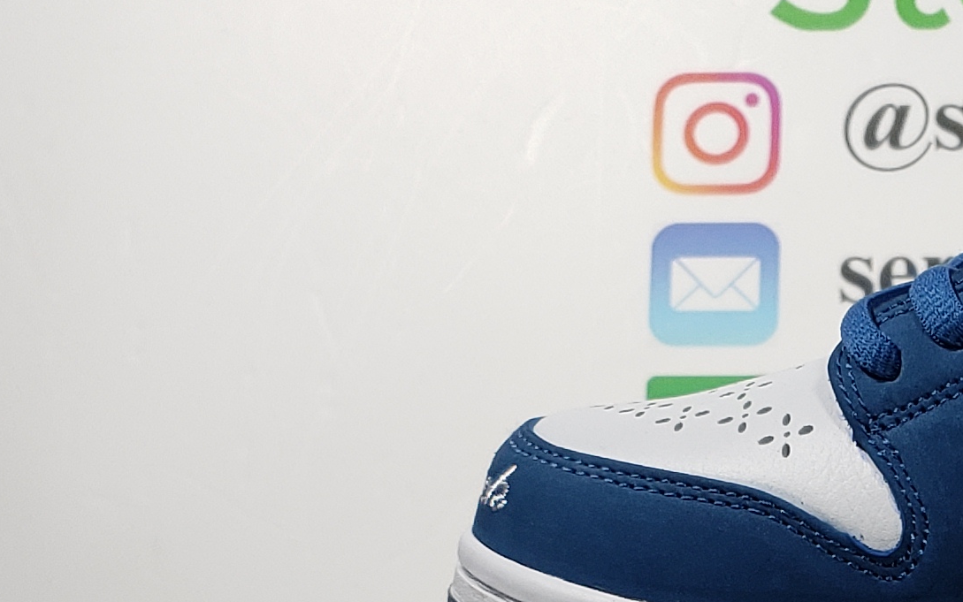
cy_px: 834
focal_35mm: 102
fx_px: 2677
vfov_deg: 12.4
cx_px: 1221
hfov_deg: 19.0
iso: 50
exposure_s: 1/622
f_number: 1.5
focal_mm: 4.3
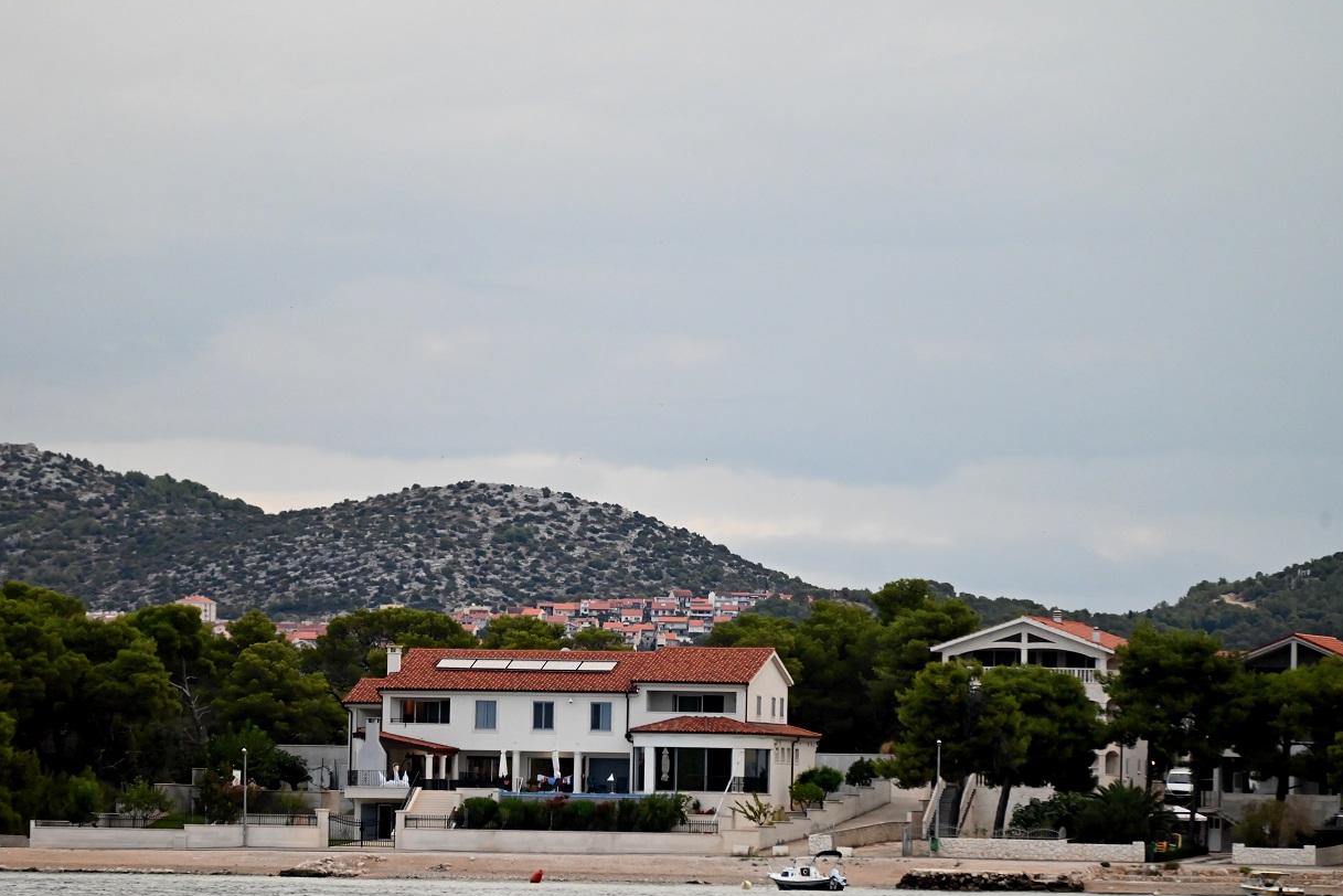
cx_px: 646
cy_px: 451
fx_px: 11156
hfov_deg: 6.9
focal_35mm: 299
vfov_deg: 4.6
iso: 3200
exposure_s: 1/500
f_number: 5.6
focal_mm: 280
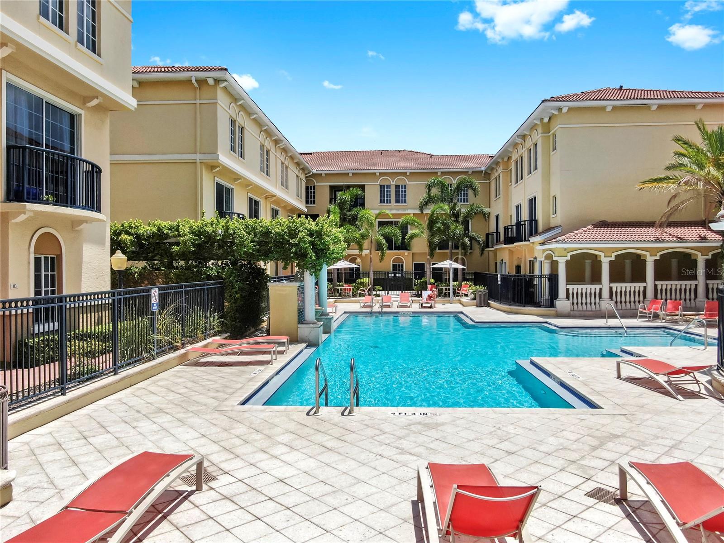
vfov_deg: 56.8
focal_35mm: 24
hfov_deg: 71.6
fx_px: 502
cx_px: 362
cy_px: 272
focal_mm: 4.39
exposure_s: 1/2000
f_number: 2.8
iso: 100
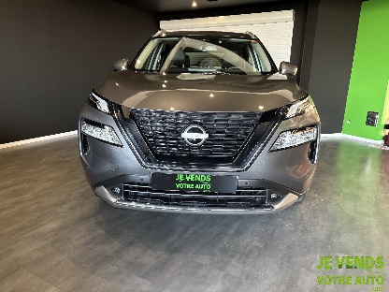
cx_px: 194
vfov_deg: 53.1
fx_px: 292
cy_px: 146
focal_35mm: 26
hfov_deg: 67.3
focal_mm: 5.96
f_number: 1.6
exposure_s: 1/50
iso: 400
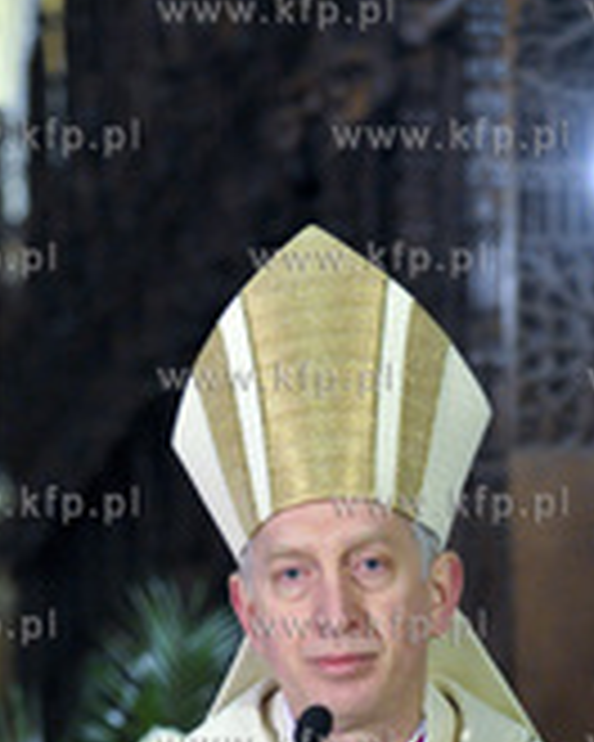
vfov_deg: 6.0
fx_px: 7101
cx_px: 306
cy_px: 863
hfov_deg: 4.8
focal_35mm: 323
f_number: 2.8
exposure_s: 1/60
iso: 1600
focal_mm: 95
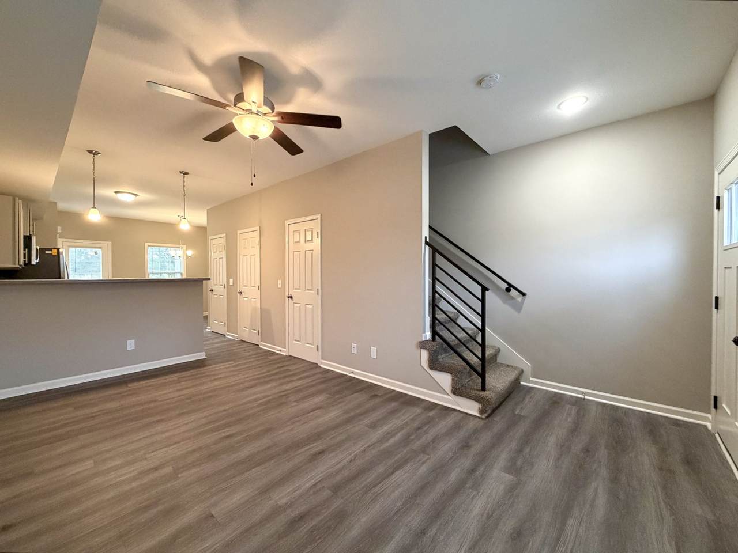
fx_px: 298
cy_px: 276
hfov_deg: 102.1
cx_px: 369
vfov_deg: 85.7
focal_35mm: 14
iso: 320
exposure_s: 1/60
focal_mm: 2.22
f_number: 2.2
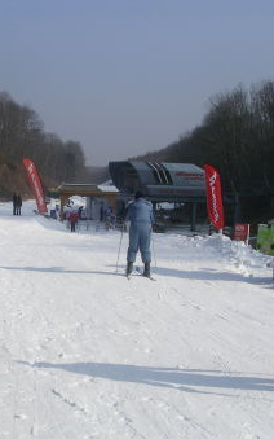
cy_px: 232
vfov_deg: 35.7
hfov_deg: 22.6
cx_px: 85
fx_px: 681
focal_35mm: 57
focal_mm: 5.8
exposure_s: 1/453
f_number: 5.6
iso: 50
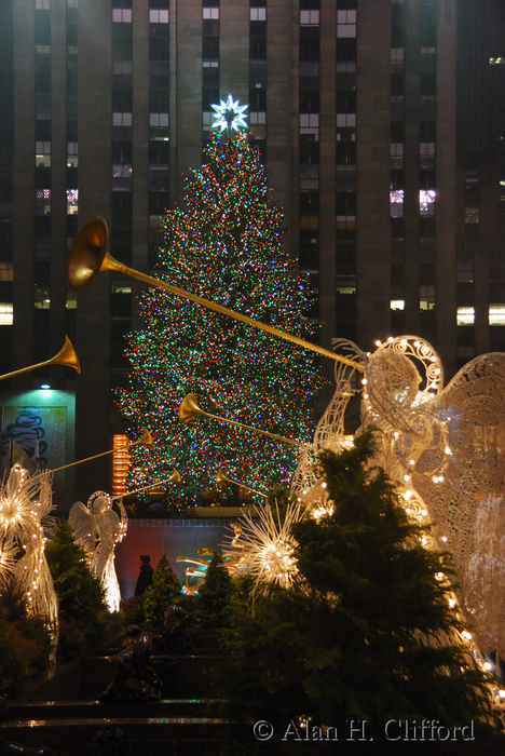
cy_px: 378
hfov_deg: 23.8
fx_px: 1197
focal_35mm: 57
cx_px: 252
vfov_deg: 35.0
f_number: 4.5
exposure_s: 1/30
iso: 900
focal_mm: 38
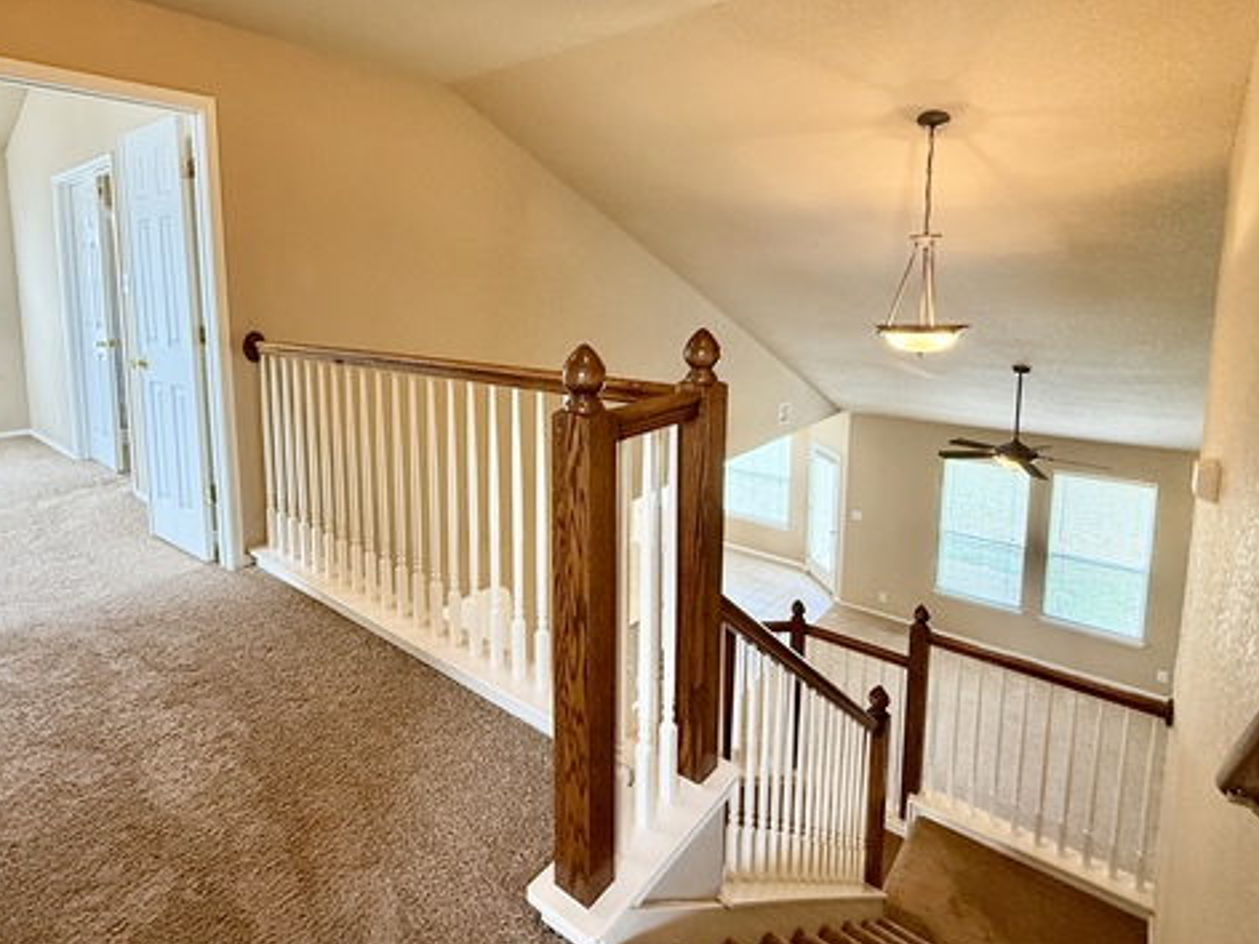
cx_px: 563
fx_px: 691
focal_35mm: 19
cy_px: 360
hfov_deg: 84.4
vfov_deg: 67.7
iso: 400
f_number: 2.2
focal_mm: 2.22
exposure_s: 1/60
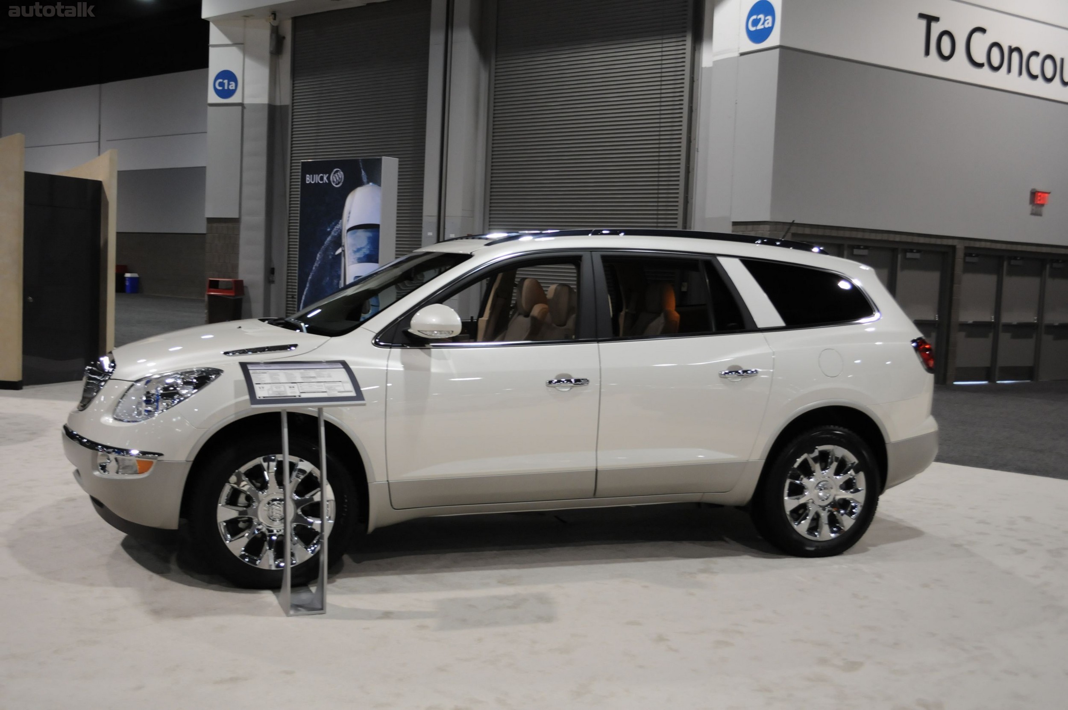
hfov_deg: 53.2
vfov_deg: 36.8
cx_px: 534
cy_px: 355
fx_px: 1067
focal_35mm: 36
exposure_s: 1/60
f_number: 4
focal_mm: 24
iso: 800
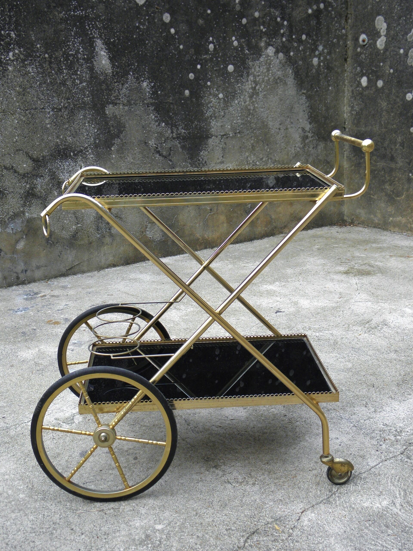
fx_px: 700
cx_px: 206
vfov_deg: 42.9
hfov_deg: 32.9
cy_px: 276
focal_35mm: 44
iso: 100
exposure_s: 1/40
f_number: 3.9
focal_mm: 7.9
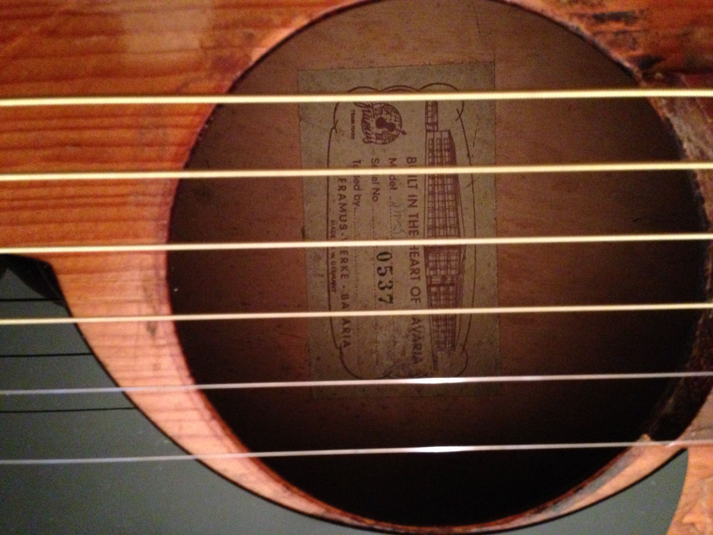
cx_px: 356
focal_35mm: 33
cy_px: 268
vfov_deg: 42.9
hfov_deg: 55.4
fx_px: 680
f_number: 2.4
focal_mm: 4.12
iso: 800
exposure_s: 1/15
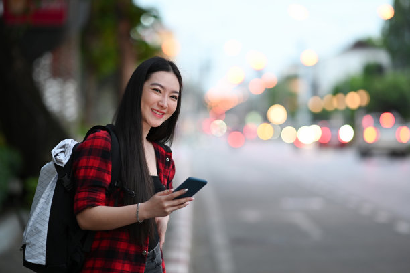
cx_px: 205
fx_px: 1196
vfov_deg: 13.0
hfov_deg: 19.5
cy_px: 136
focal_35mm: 105
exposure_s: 1/160
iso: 640
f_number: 1.8
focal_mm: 105
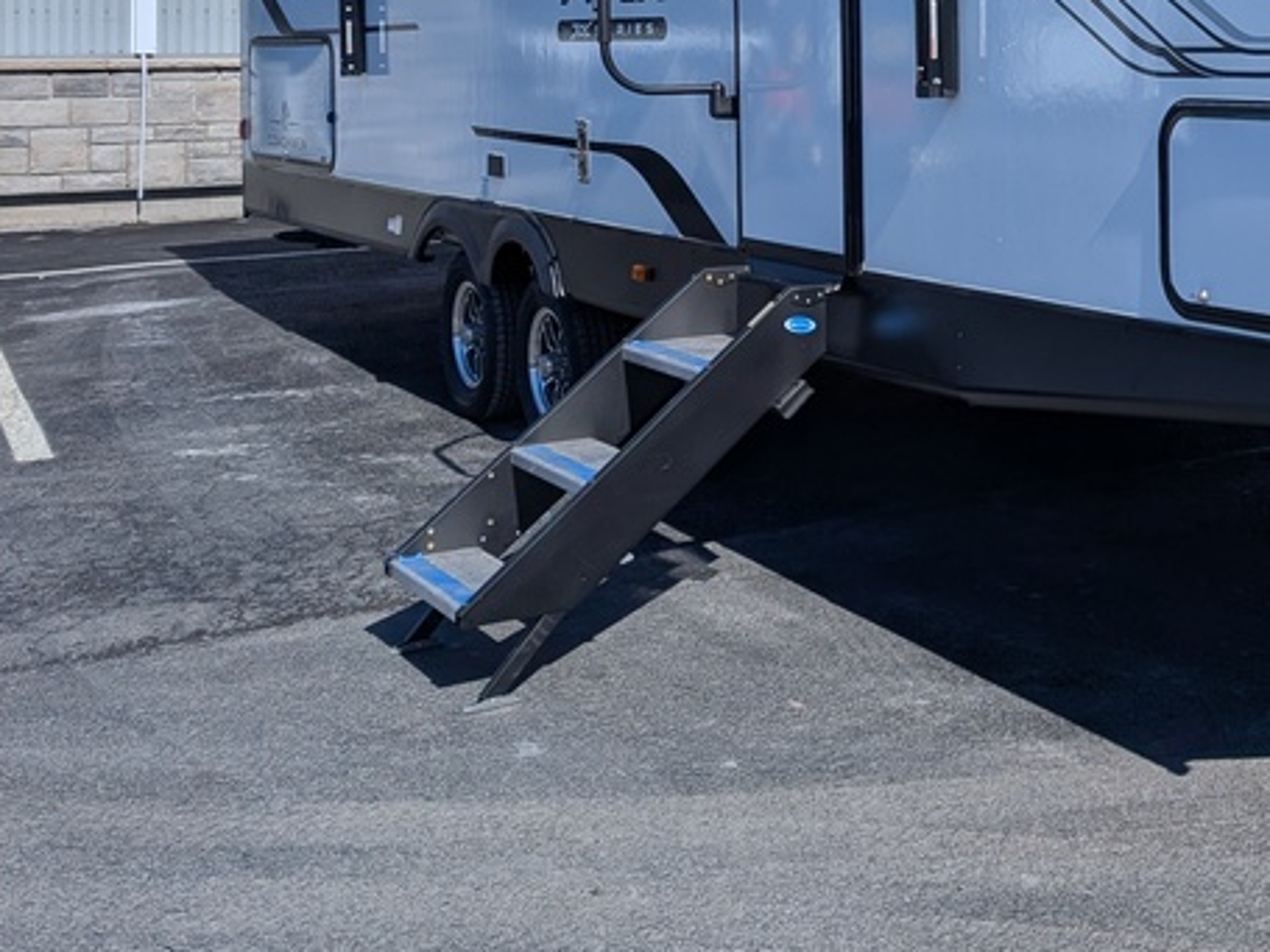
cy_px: 6
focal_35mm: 54
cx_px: 1404
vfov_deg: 25.7
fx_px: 1981
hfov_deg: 31.5
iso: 21
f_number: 1.68
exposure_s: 1/2740
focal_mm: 6.9
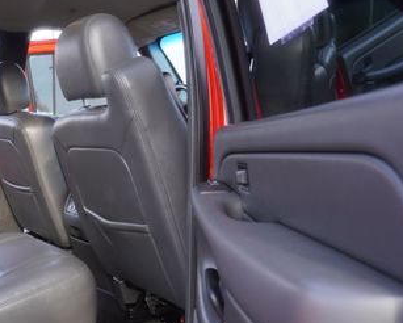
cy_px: 213
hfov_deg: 36.3
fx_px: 561
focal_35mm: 47
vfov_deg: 31.9
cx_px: 17
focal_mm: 16
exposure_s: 1/60
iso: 100
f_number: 4
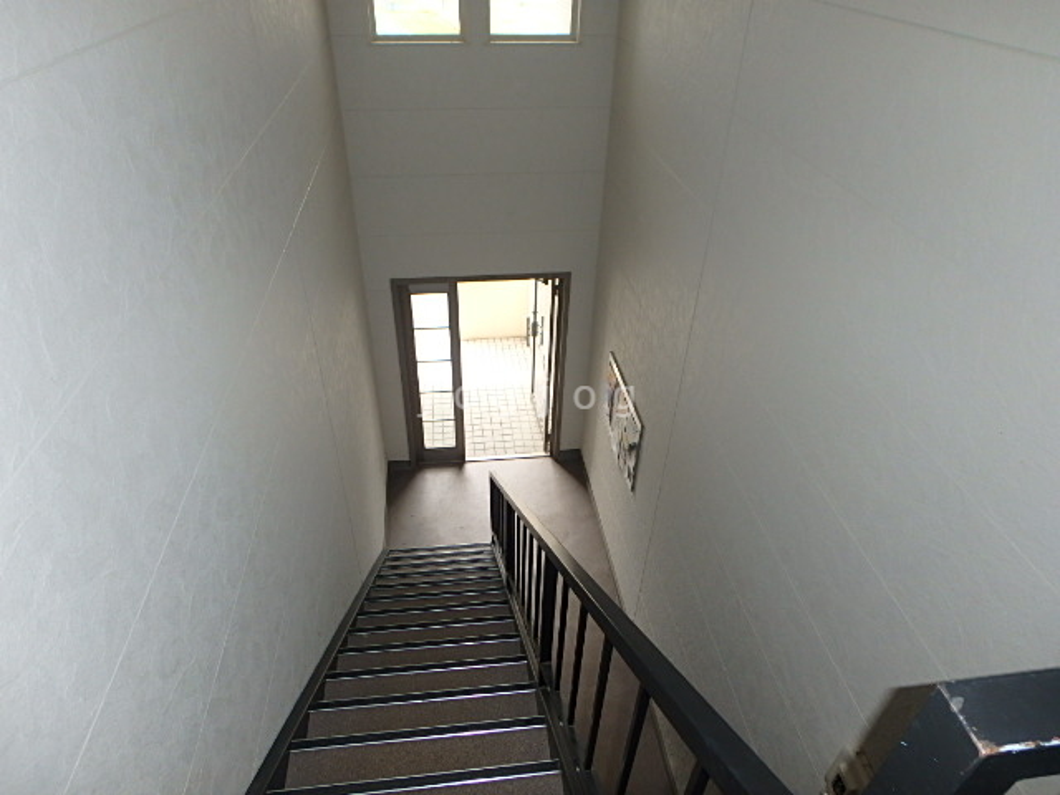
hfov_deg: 79.0
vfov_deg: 63.4
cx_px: 530
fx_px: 643
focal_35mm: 21
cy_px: 398
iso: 125
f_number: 3.5
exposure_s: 1/60
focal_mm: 3.7
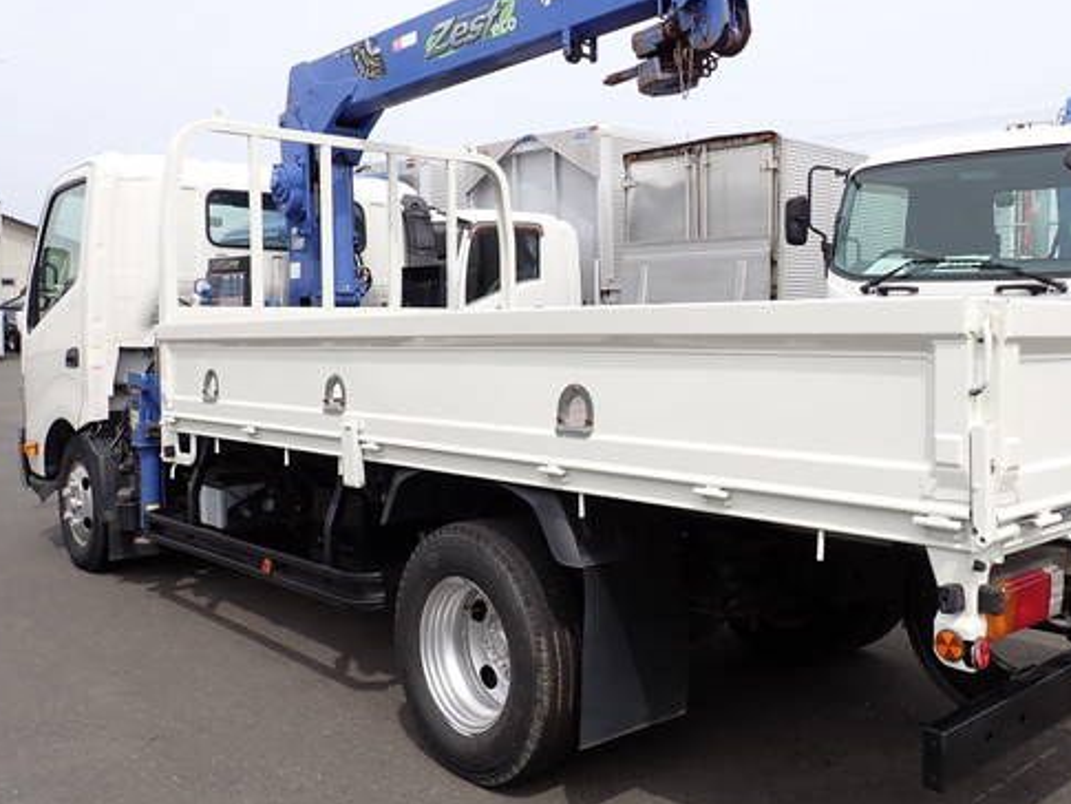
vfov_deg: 42.9
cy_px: 367
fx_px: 1021
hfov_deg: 55.0
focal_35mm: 33
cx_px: 636
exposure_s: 1/160
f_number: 8
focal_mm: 4.5
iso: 100
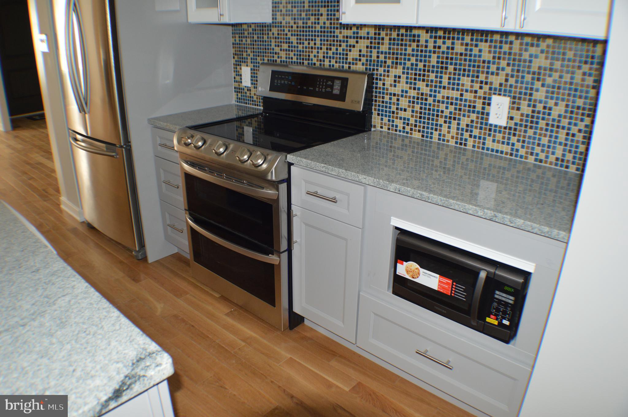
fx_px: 575
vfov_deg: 39.9
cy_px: 208
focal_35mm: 33
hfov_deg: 57.3
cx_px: 314
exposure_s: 1/60
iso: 640
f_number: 3.5
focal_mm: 22
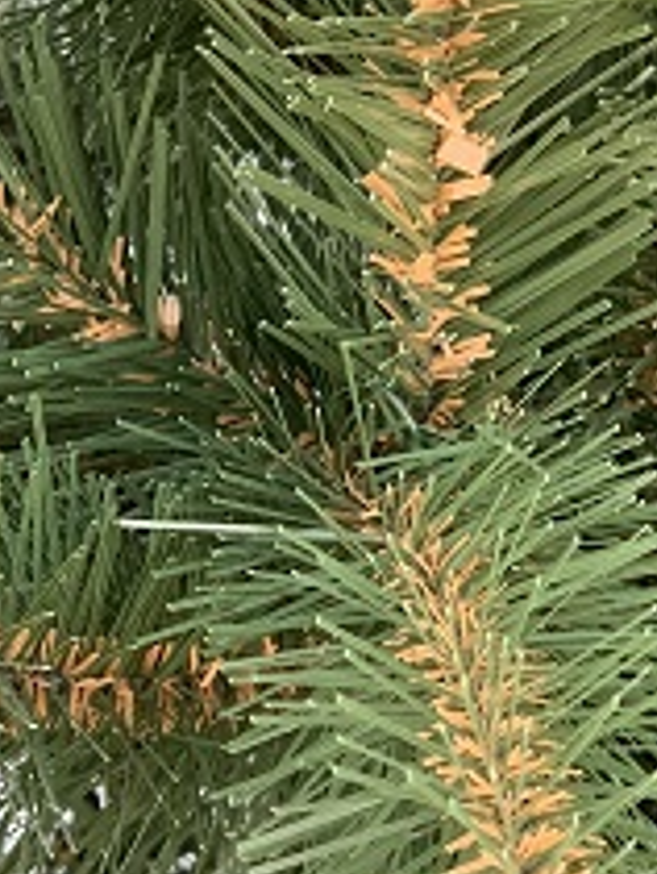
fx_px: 4167
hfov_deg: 9.0
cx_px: 195
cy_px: 487
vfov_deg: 12.0
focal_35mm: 165
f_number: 2.4
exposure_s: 1/122
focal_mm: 6
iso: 80
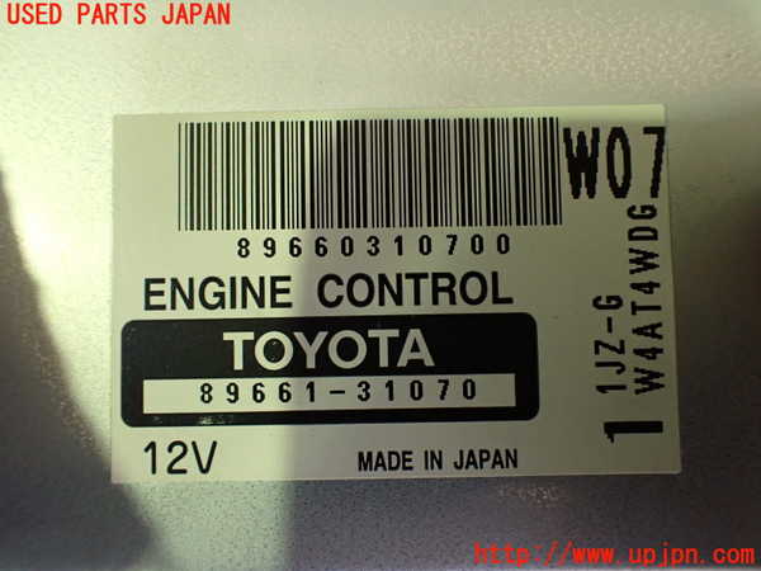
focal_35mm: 30
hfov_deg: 60.0
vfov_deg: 46.8
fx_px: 660
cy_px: 286
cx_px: 380
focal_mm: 5.4
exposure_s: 1/50
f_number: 2.3
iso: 800
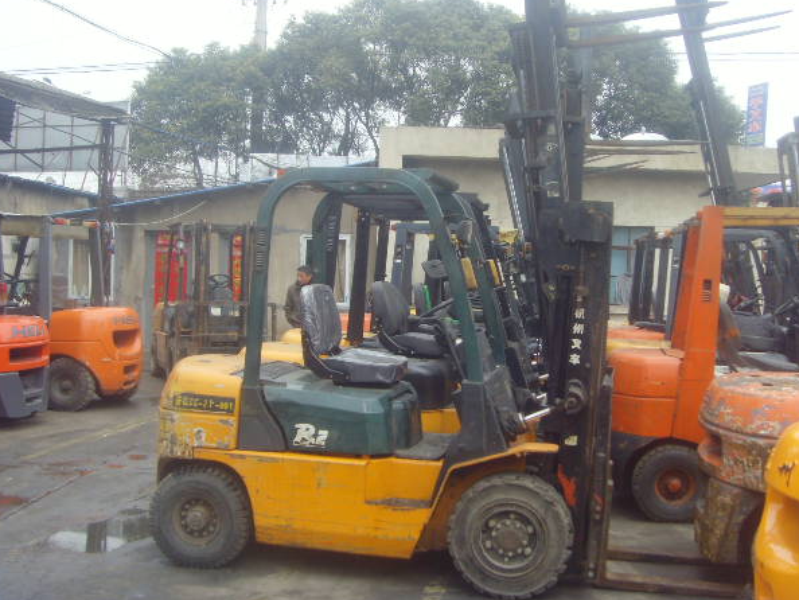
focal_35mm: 42
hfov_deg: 44.8
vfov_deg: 34.4
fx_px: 970
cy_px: 293
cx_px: 418
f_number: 3.5
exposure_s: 1/250
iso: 80
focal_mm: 6.6
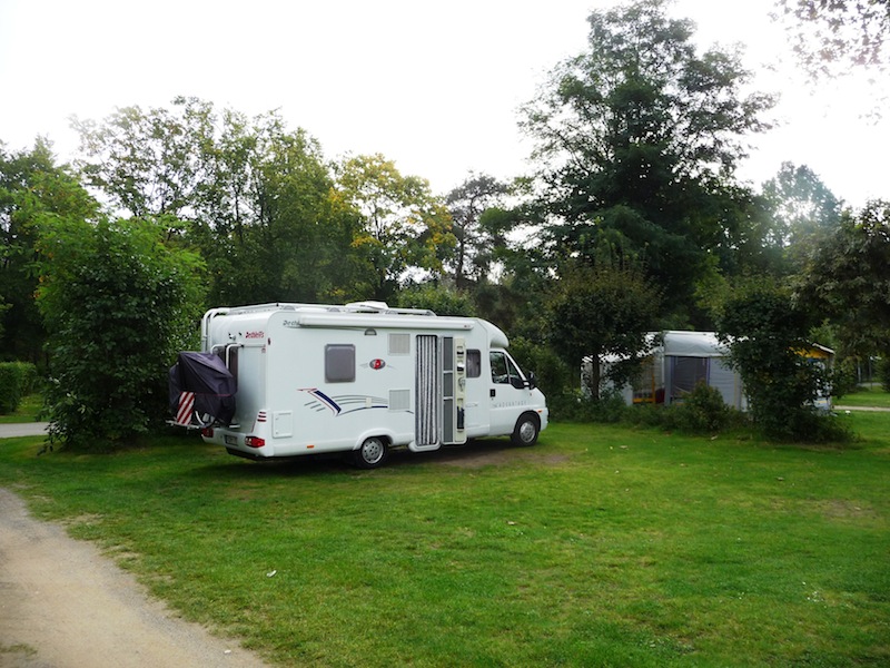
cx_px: 445
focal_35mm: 28
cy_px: 334
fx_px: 720
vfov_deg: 49.7
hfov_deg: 63.4
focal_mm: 4.7
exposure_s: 1/250
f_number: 3.3
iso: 100
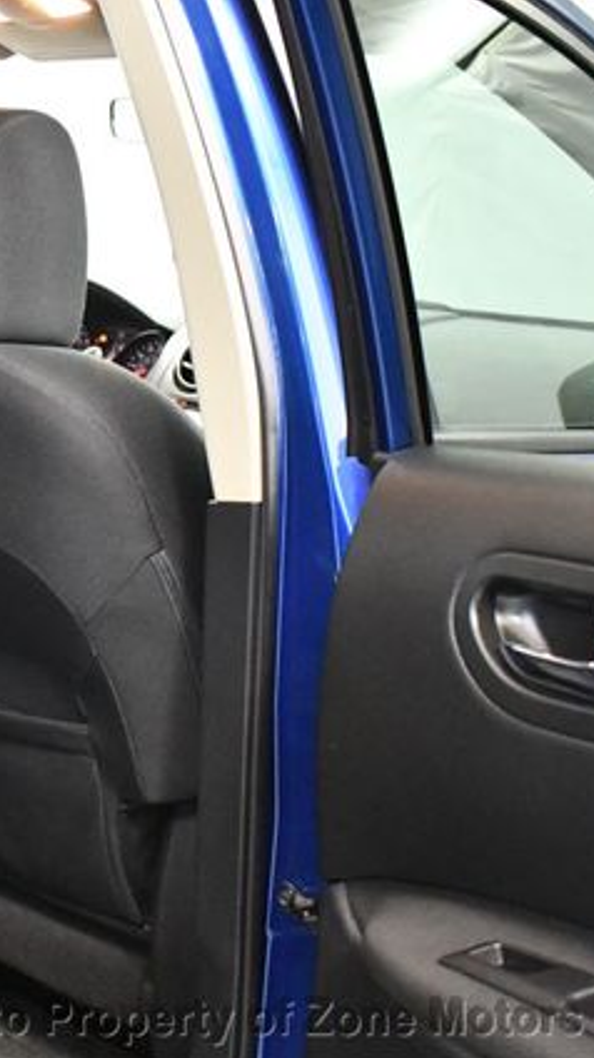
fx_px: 1599
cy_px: 531
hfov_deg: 19.7
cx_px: -132
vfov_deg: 36.6
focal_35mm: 57
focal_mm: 18
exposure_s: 1/60
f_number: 3.5
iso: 6400
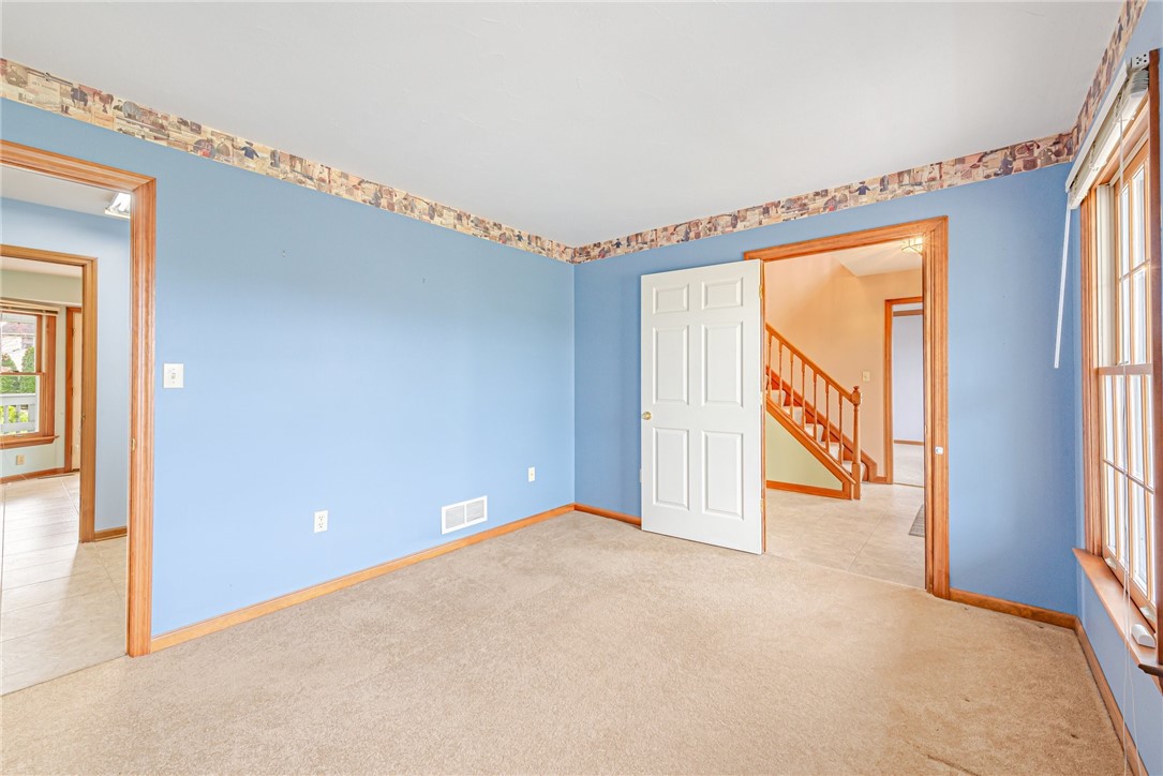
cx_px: 582
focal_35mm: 14
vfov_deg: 81.2
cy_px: 388
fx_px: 452
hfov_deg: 104.2
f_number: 11
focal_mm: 14
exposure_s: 1/20
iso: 100
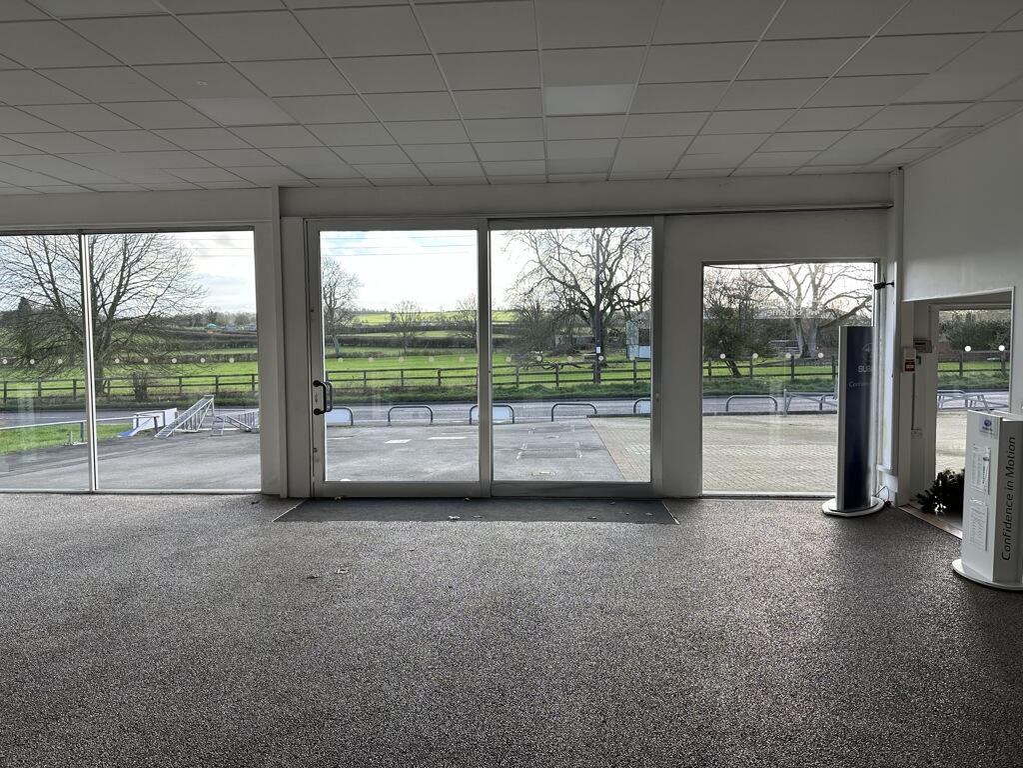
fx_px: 709
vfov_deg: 56.8
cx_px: 512
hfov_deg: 71.6
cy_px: 384
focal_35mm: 24
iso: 80
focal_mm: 6.86
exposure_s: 1/555
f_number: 1.78
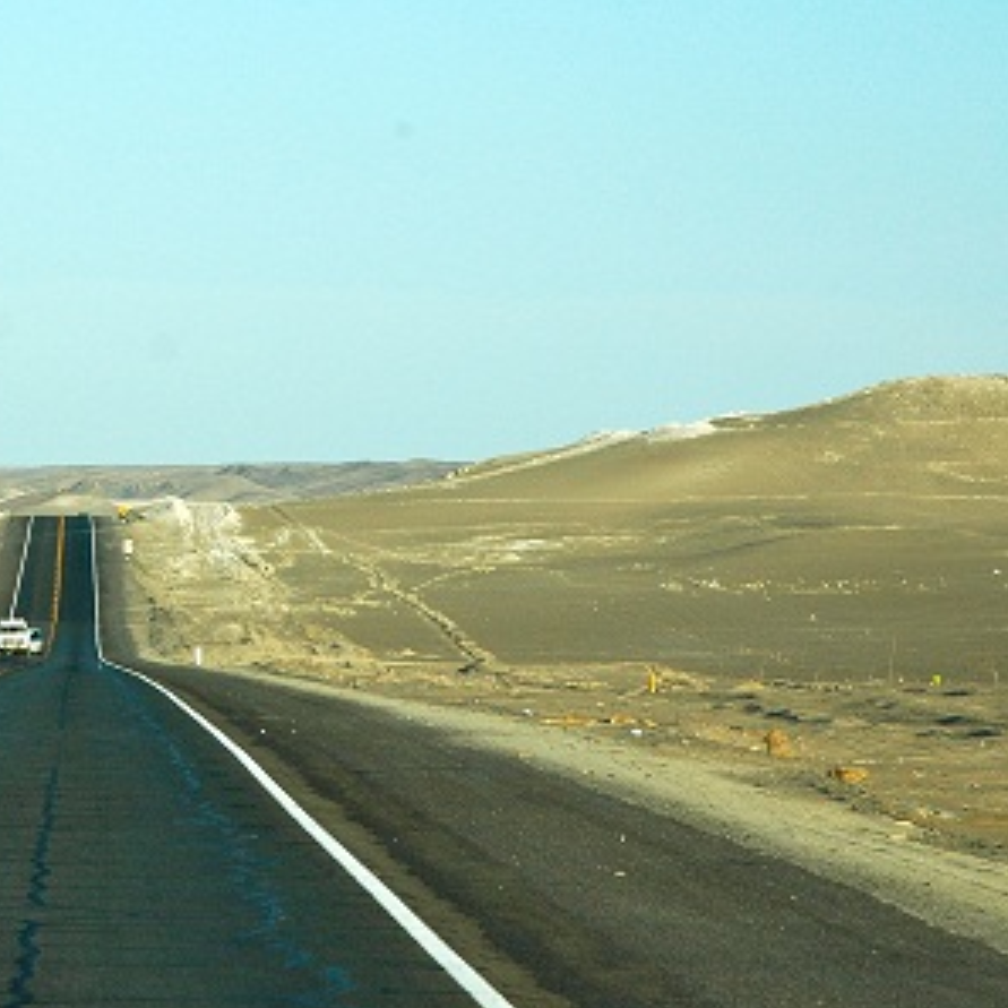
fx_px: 5436
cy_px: 453
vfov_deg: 10.6
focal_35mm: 165
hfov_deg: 10.5
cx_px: 122
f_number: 11
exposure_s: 1/320
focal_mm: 70
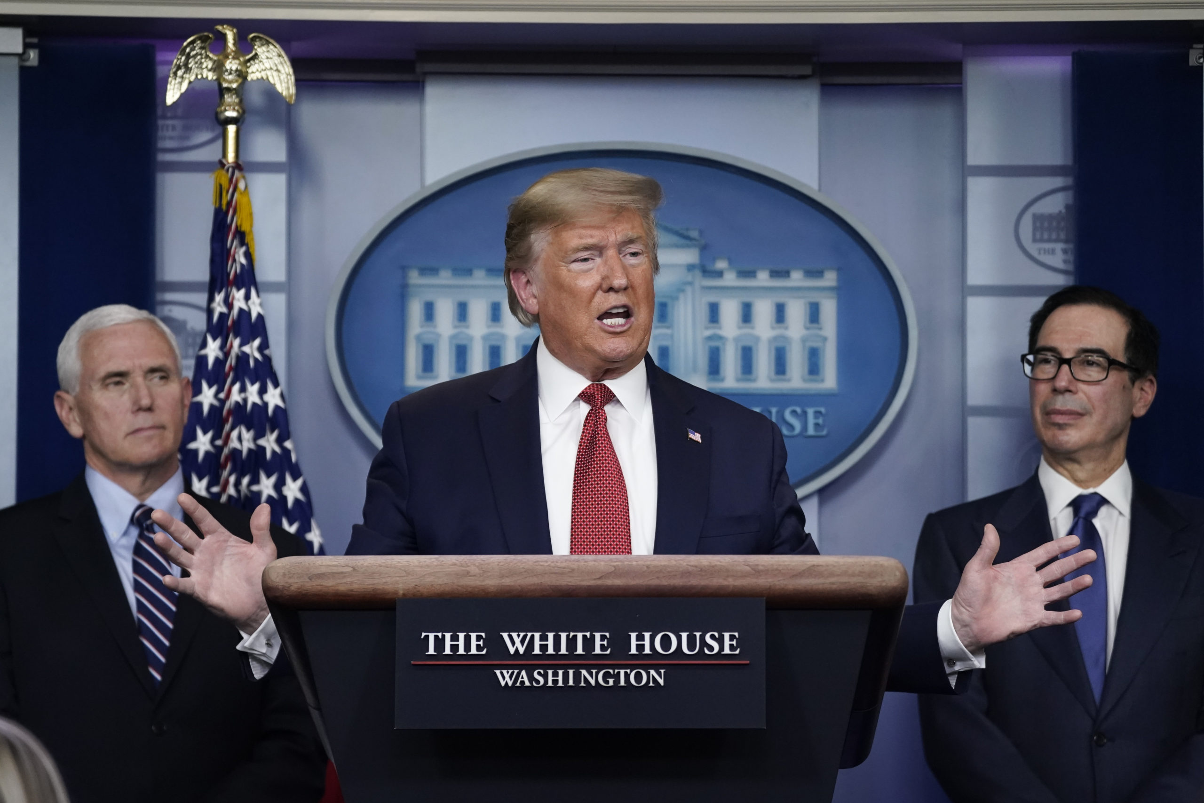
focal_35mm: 190
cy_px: 402
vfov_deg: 7.2
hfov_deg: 10.8
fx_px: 6354
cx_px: 602
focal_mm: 190
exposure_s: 1/500
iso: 3200
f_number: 5.6
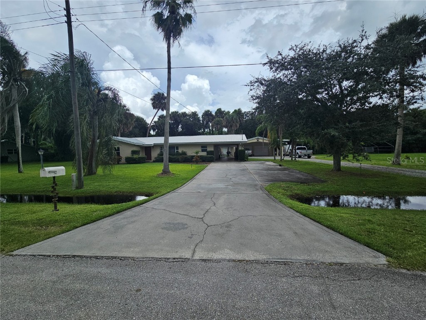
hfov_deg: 106.2
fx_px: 160
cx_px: 213
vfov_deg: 89.9
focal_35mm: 13
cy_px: 160
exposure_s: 1/2650
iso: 50
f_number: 2.2
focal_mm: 2.2
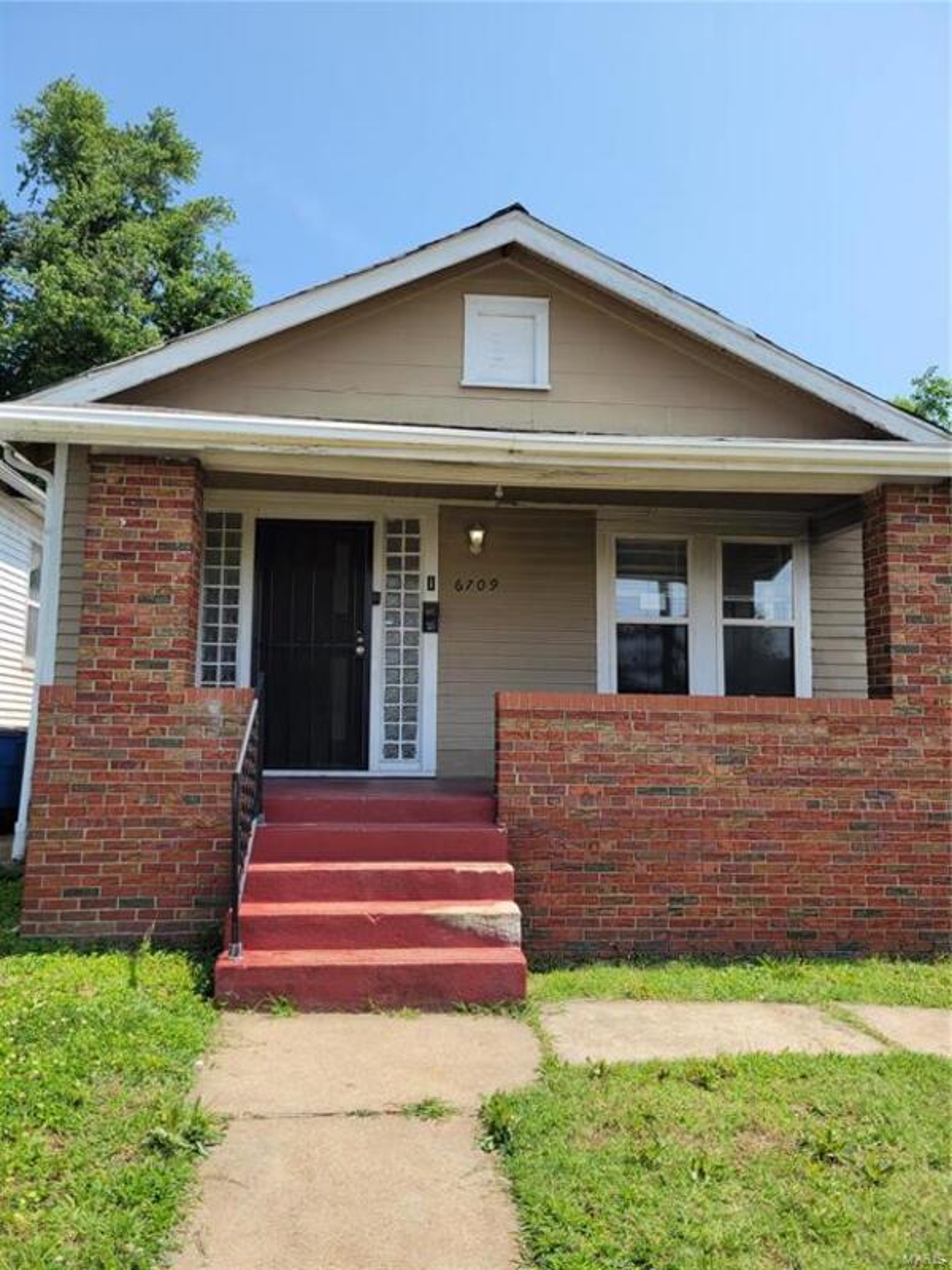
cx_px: 476
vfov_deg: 67.3
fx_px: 953
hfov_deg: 53.1
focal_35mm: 26
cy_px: 635
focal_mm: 5.4
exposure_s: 1/1770
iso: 40
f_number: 1.8
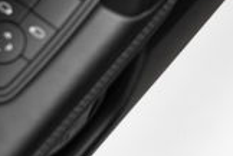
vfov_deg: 8.2
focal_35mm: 166
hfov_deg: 10.7
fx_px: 1074
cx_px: 545
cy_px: 25
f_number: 4
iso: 4000
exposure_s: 1/60
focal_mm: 35
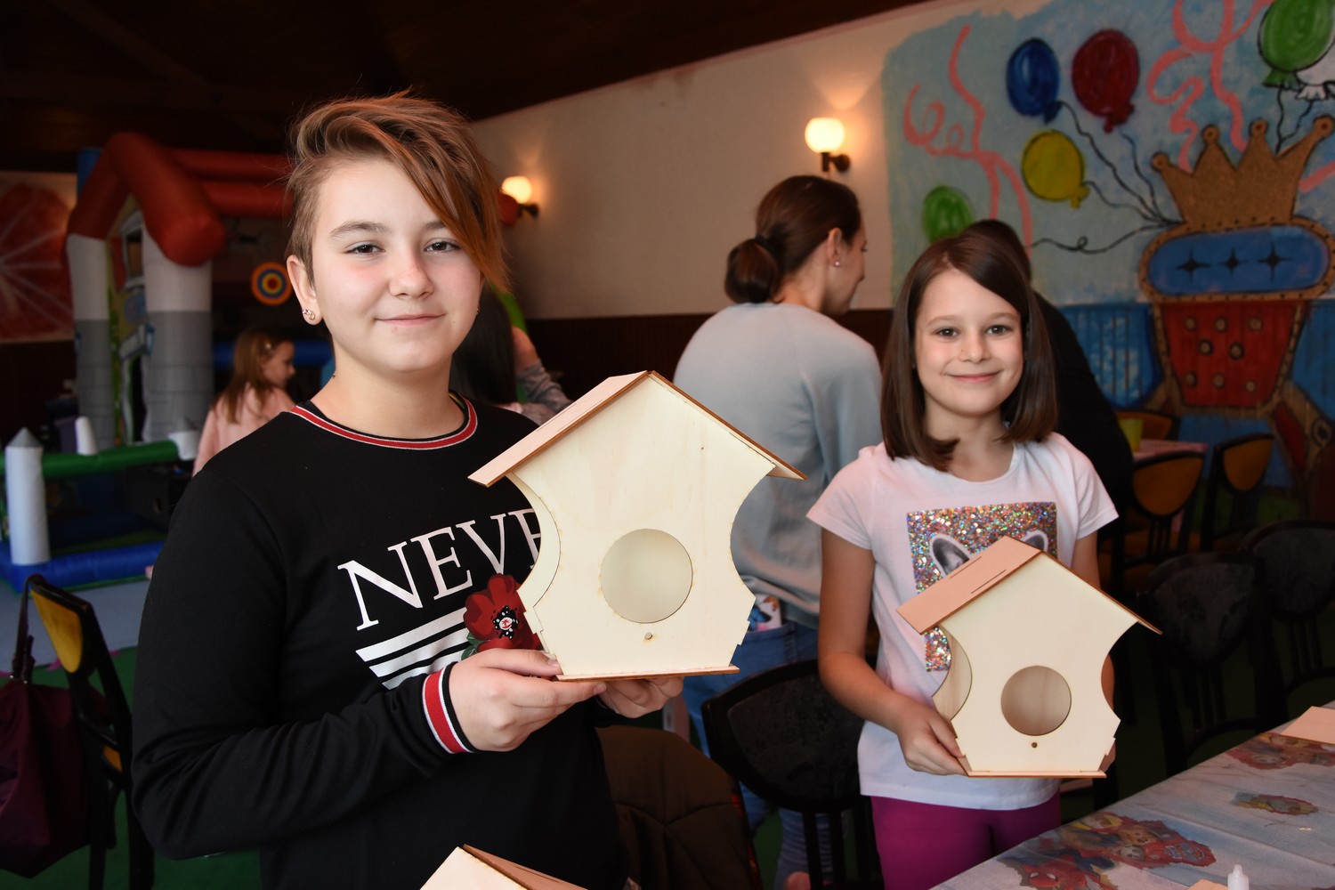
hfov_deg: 57.2
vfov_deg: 40.0
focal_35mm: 33
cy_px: 445
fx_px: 1224
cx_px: 668
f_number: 4.5
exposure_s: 1/160
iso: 900
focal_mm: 22
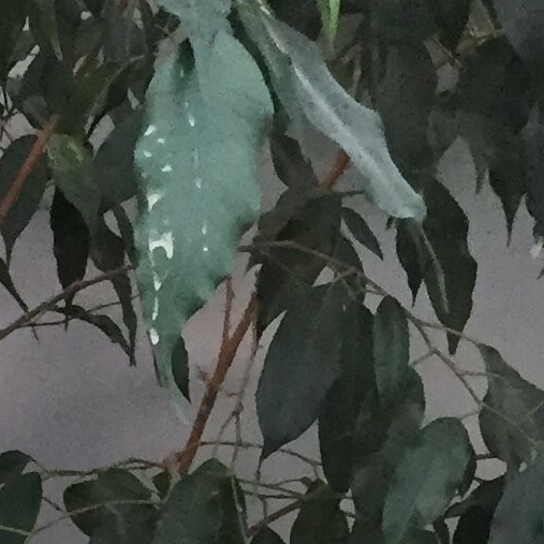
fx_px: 2934
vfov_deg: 9.0
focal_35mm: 165
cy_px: 1532
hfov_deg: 10.1
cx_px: -356
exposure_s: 1/33
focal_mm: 4.15
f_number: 2.2
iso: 64
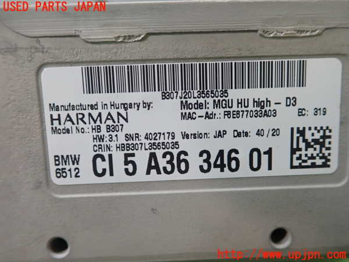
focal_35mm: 30
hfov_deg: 60.0
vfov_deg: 46.8
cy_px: 131
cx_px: 174
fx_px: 302
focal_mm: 5.5
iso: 320
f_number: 2.3
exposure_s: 1/125
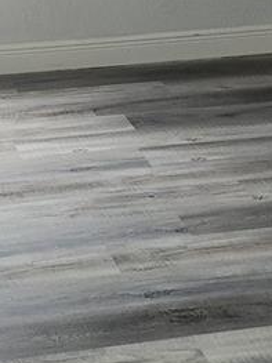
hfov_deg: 14.0
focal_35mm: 105
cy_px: 149
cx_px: 80
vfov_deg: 18.7
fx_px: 1101
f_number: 1.8
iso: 125
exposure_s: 1/40
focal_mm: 5.4
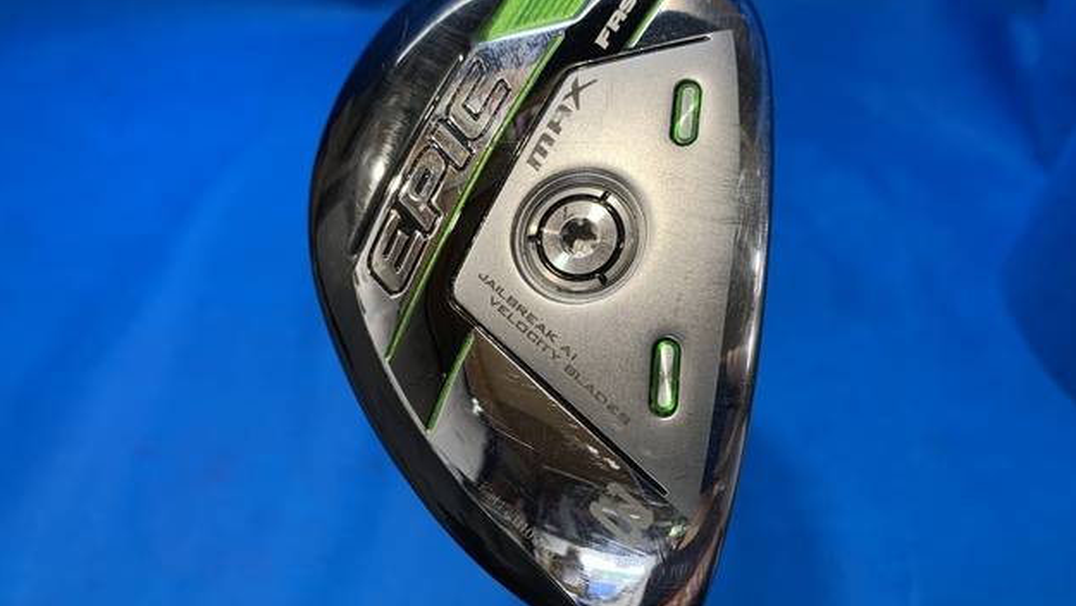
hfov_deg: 66.0
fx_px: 828
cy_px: 317
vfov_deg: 40.2
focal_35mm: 29
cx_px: 547
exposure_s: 1/60
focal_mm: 4.25
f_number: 1.8
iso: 64
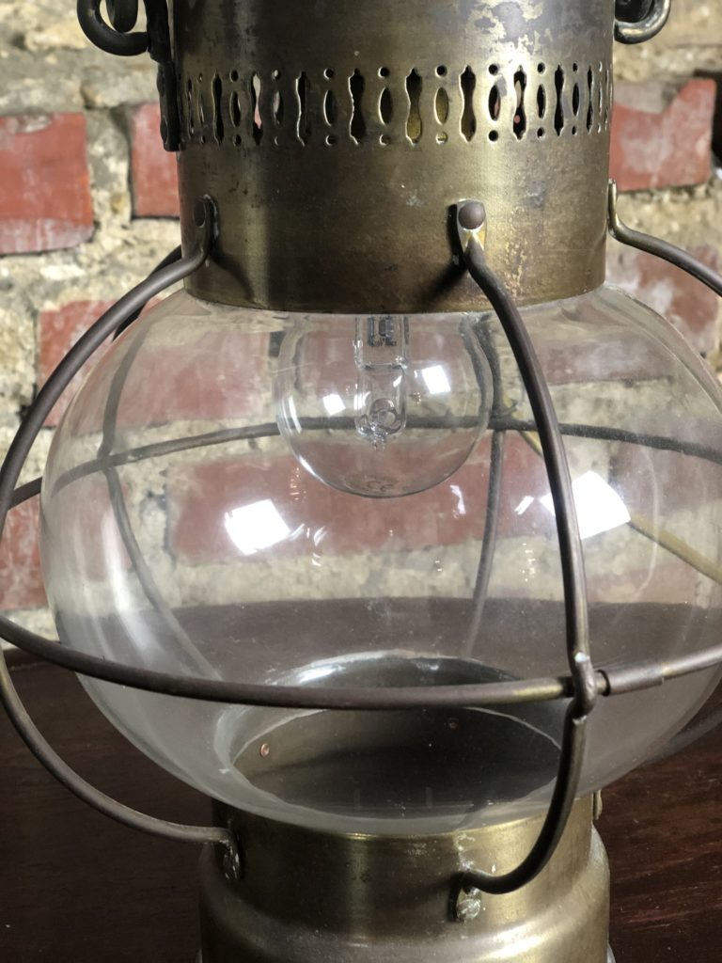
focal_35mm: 52
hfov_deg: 28.0
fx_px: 1446
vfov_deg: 36.8
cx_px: 361
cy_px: 482
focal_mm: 6
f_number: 2.4
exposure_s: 1/25
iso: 160
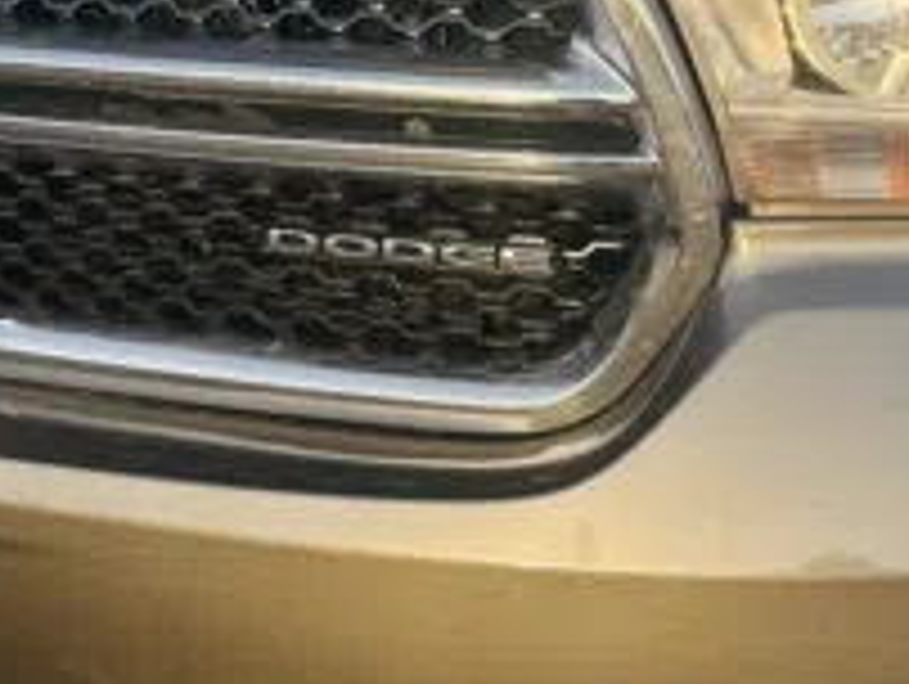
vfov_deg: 18.9
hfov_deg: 25.6
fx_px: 1998
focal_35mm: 76
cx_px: 486
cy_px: -14
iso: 80
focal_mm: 6.86
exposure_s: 1/962
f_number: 1.78
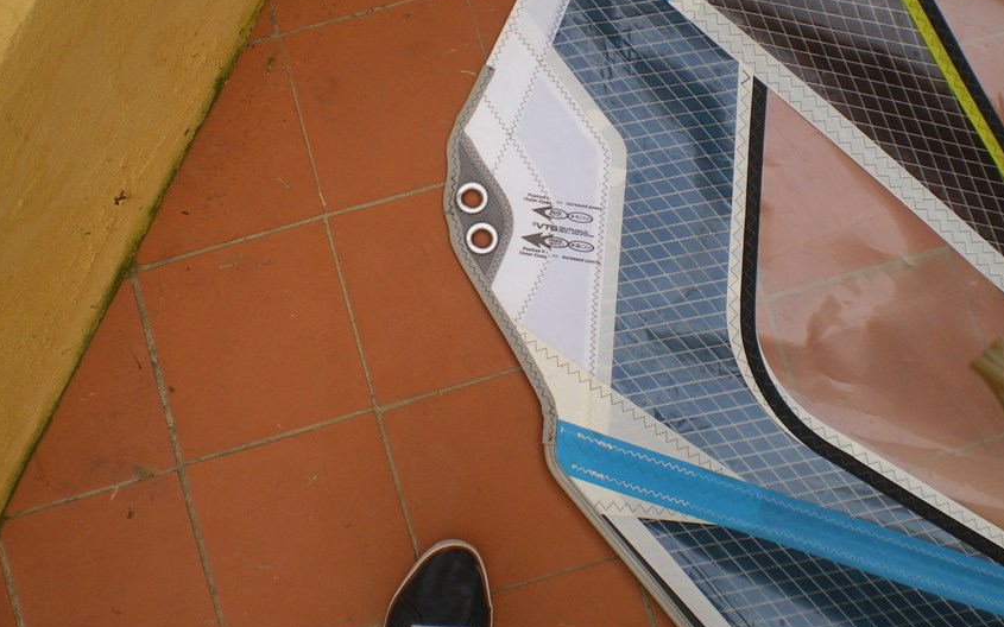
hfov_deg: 48.2
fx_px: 1122
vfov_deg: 31.2
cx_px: 506
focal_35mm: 41
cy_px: 256
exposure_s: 1/125
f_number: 4.6
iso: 64
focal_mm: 6.3
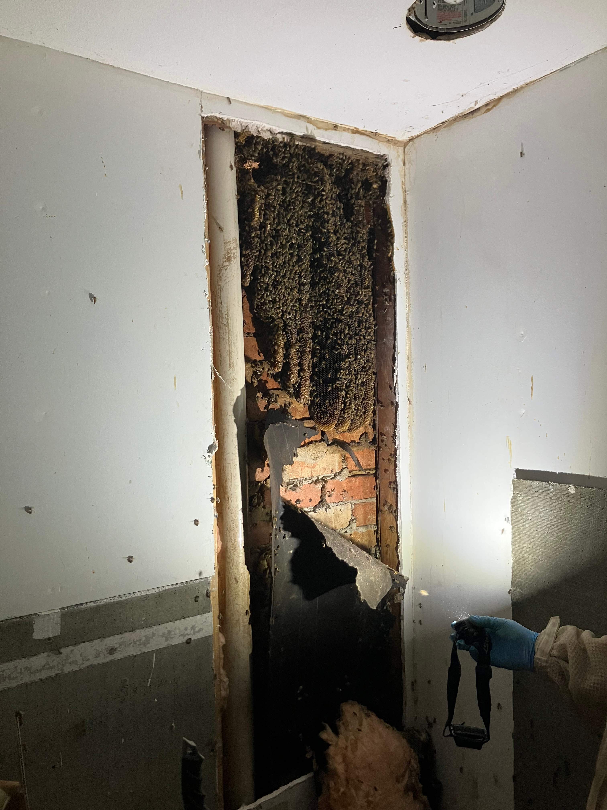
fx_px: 655
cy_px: 405
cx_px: 304
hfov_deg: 49.7
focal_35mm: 28
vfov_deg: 63.4
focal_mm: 3.99
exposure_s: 1/60
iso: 160
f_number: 1.8
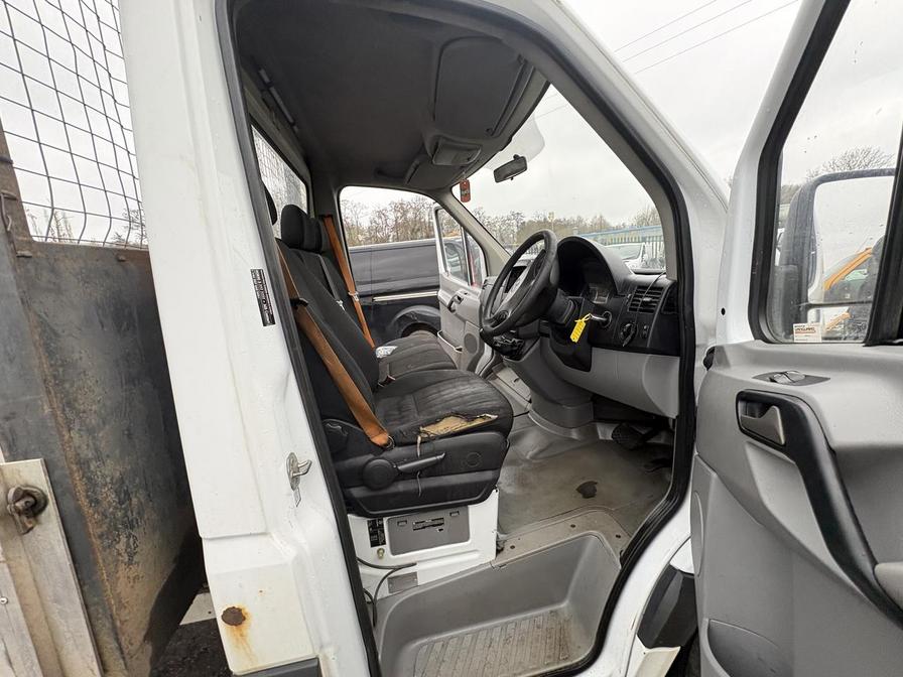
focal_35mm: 14
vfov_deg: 85.7
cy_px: 338
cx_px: 452
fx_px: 365
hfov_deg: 102.1
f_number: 2.2
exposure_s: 1/99
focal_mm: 2.22
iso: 200
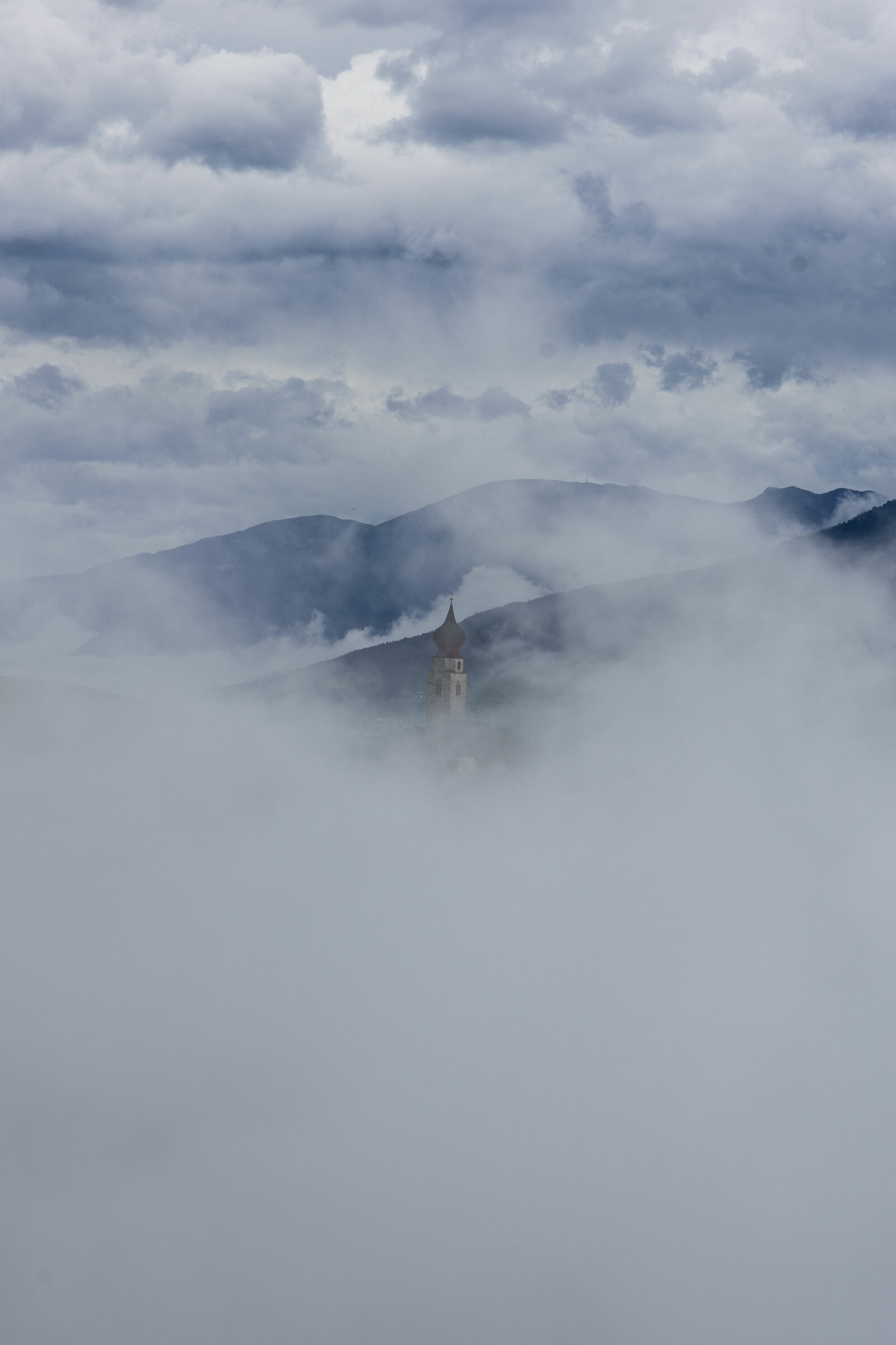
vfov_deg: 17.1
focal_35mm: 120
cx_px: 448
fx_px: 4480
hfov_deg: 11.4
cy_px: 672
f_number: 9
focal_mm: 80
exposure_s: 1/200
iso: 100
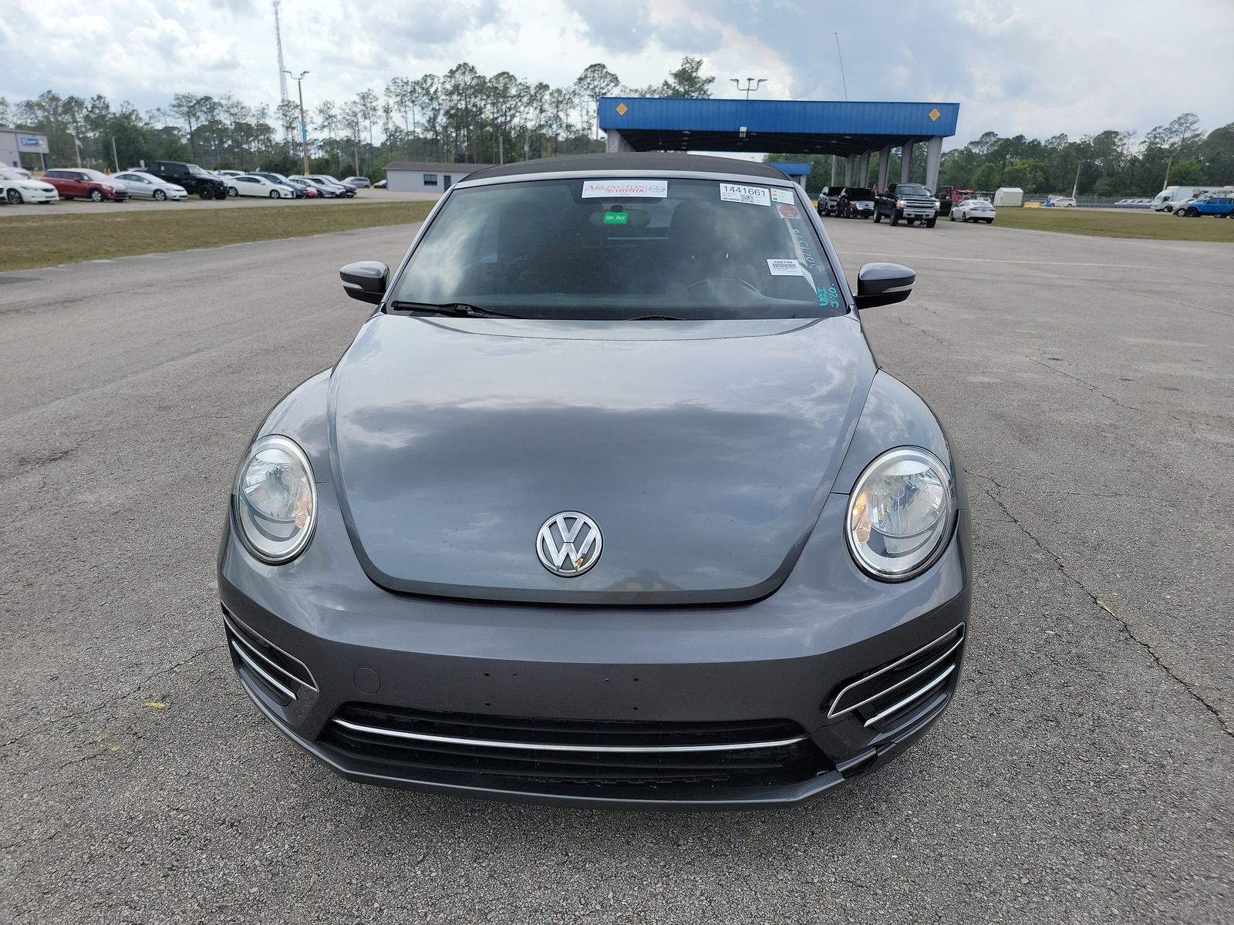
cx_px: 617
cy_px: 462
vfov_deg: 56.8
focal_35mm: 24
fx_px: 856
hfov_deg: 71.6
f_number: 1.8
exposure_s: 1/669
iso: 50
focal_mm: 6.7
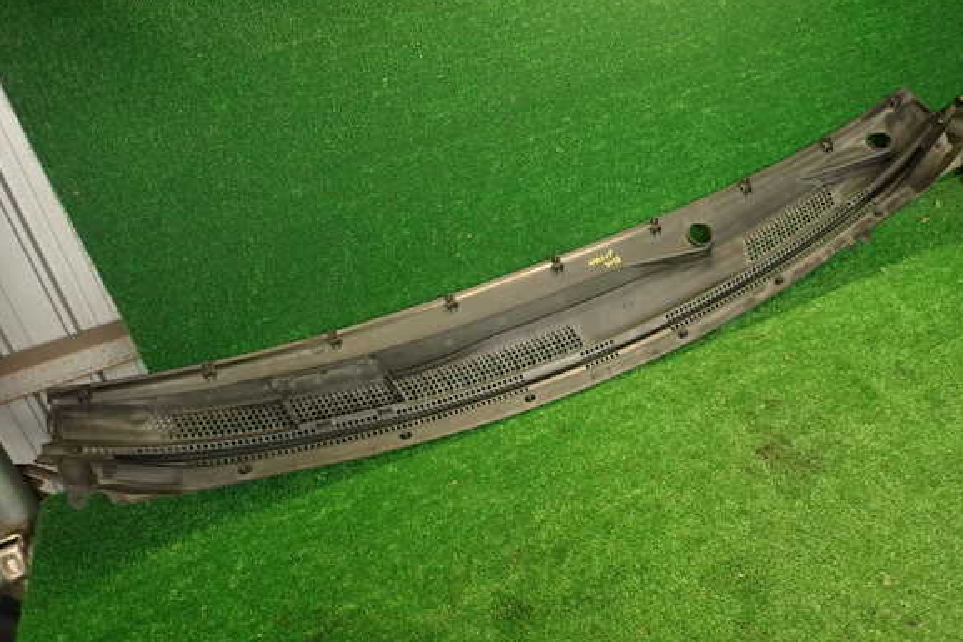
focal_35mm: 27
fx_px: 722
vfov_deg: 47.9
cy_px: 327
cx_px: 496
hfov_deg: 67.4
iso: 250
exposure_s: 1/30
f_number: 2
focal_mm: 4.5
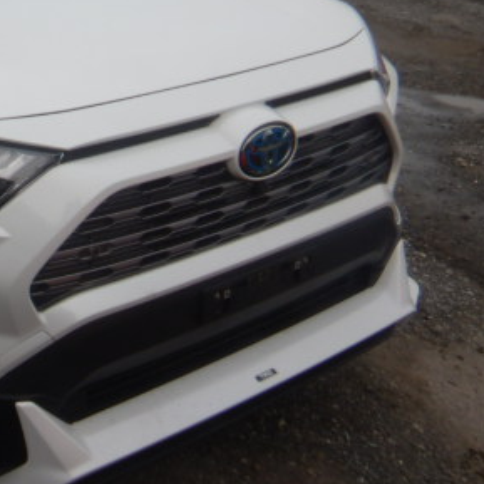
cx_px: -32
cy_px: 152
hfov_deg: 32.3
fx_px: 743
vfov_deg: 35.6
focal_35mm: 47
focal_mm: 4.3
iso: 125
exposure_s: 1/40
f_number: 2.8
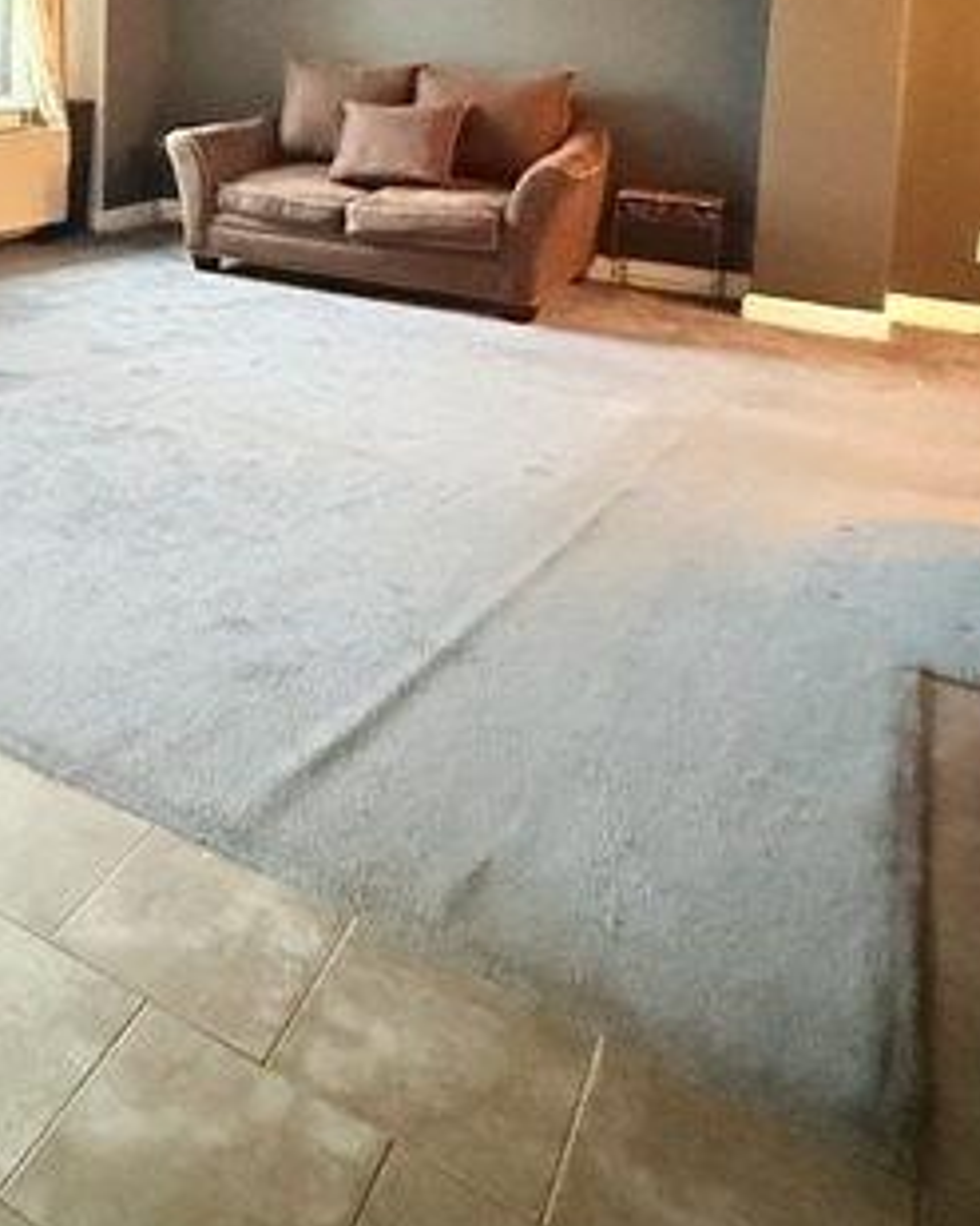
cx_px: 28
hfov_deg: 39.0
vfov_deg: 47.6
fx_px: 1233
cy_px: 127
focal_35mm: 34
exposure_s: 1/40
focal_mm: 2.22
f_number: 2.2
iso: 1600
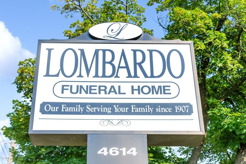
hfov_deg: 33.4
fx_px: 410
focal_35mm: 60
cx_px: 123
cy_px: 82
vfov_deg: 22.6
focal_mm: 40
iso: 320
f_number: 6.3
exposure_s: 1/2000
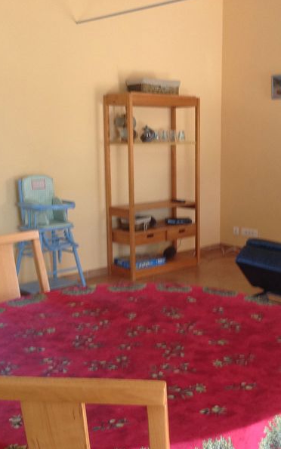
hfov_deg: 25.8
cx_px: 173
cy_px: 223
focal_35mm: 50
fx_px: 613
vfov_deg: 40.3
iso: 100
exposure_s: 1/15
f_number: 2.4
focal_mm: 4.28
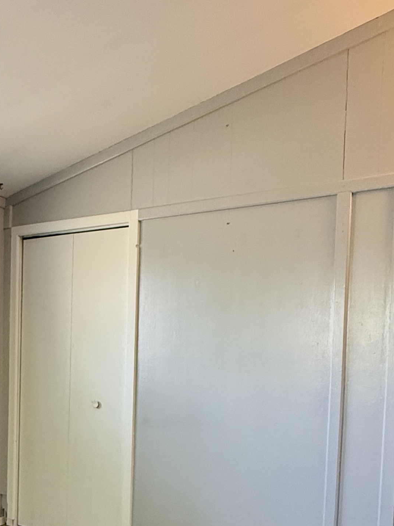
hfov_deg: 37.2
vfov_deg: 47.3
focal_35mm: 38
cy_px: 391
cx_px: 125
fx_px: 577
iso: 320
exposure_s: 1/95
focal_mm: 2.22
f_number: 2.2
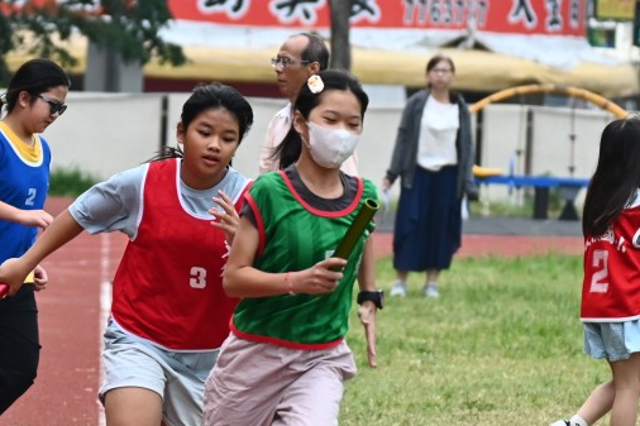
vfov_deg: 2.5
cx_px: 129
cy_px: 188
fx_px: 9674
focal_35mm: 544
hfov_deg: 3.8
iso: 560
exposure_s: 1/1000
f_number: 4.8
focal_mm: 135
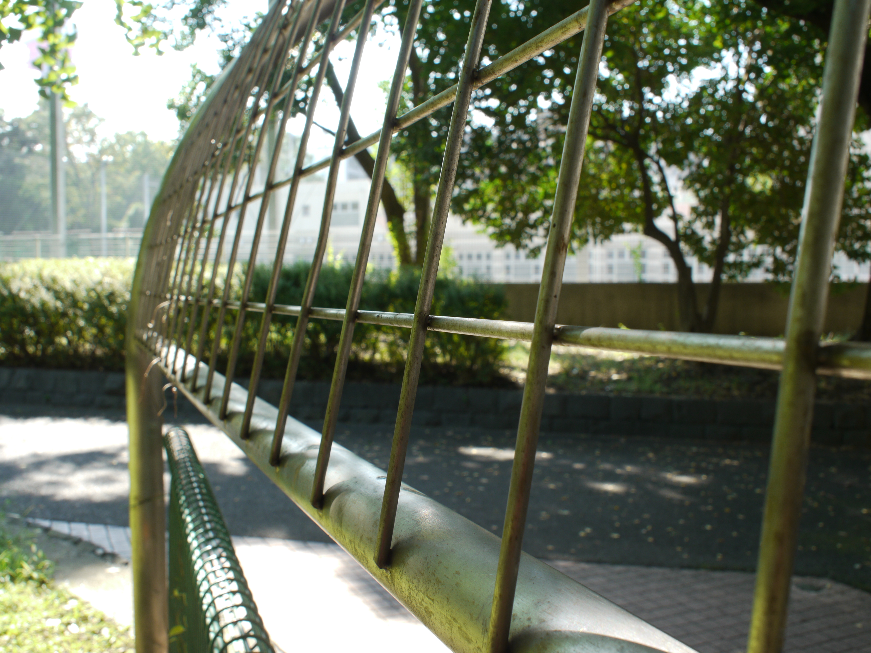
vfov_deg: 41.8
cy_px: 326
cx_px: 436
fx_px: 856
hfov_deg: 54.0
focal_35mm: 34
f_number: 8
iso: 100
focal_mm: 17
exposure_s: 1/40
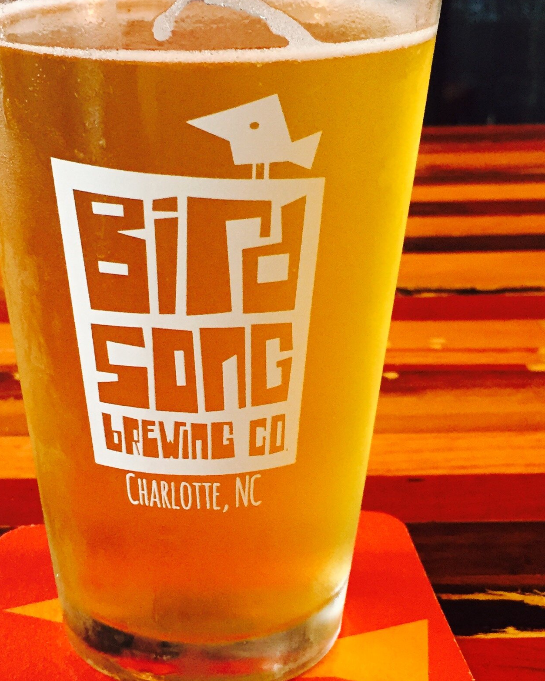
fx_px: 1189
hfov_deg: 25.7
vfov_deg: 31.9
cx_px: 203
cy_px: 398
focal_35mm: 59
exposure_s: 1/30
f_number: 2.2
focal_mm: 4.15
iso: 200
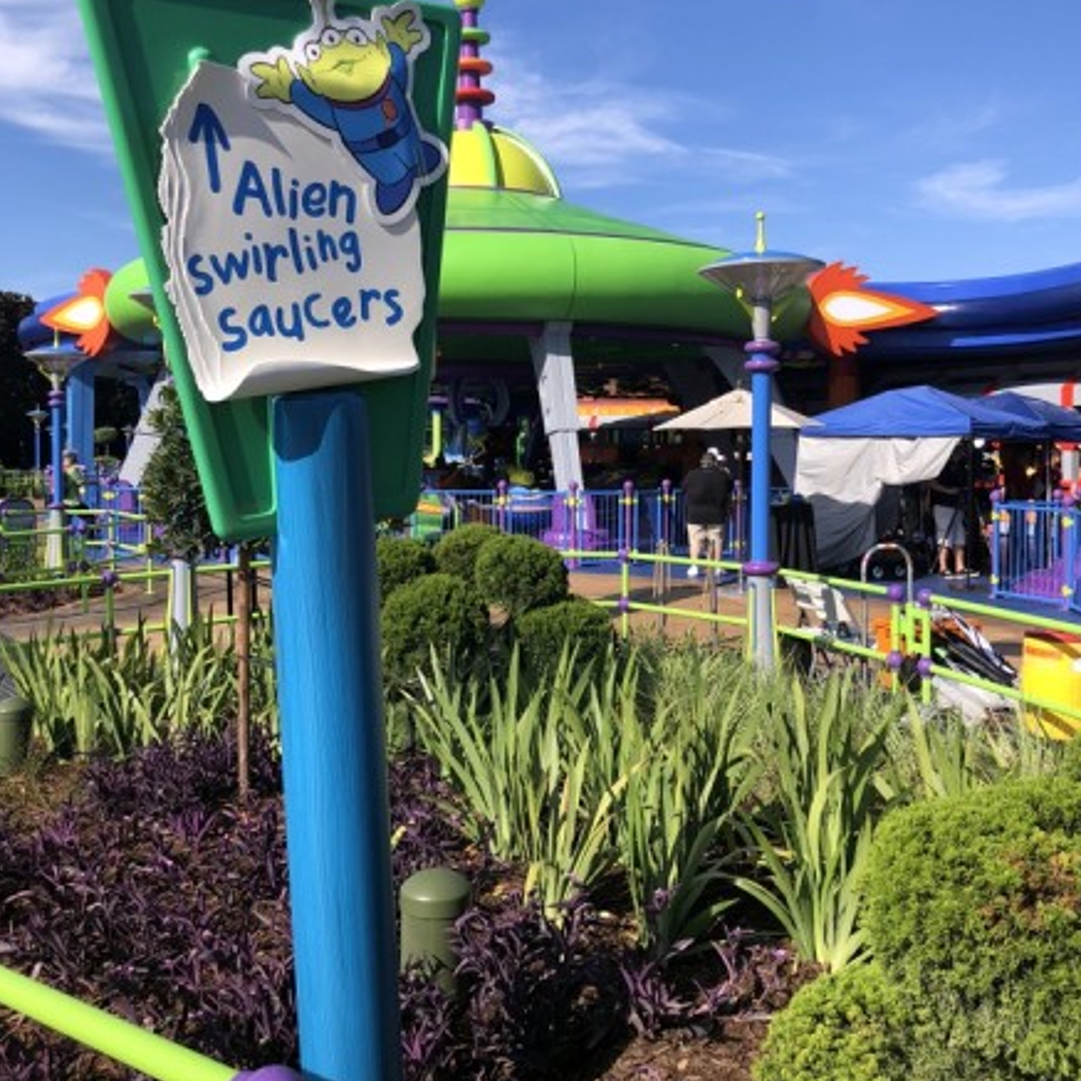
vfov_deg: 48.4
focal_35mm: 34
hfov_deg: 48.4
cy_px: 485
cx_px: 532
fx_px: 1201
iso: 20
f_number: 1.8
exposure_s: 1/1453
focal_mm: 3.99
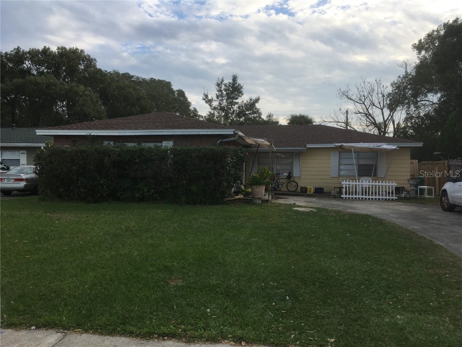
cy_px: 174
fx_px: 387
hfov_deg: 61.7
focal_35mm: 29
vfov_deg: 48.2
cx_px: 231
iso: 25
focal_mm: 4.15
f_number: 2.2
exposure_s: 1/712
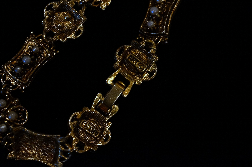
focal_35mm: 82
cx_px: 126
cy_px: 84
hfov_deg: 24.7
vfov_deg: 16.5
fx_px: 577
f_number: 5.6
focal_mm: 55
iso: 3200
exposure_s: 1/100
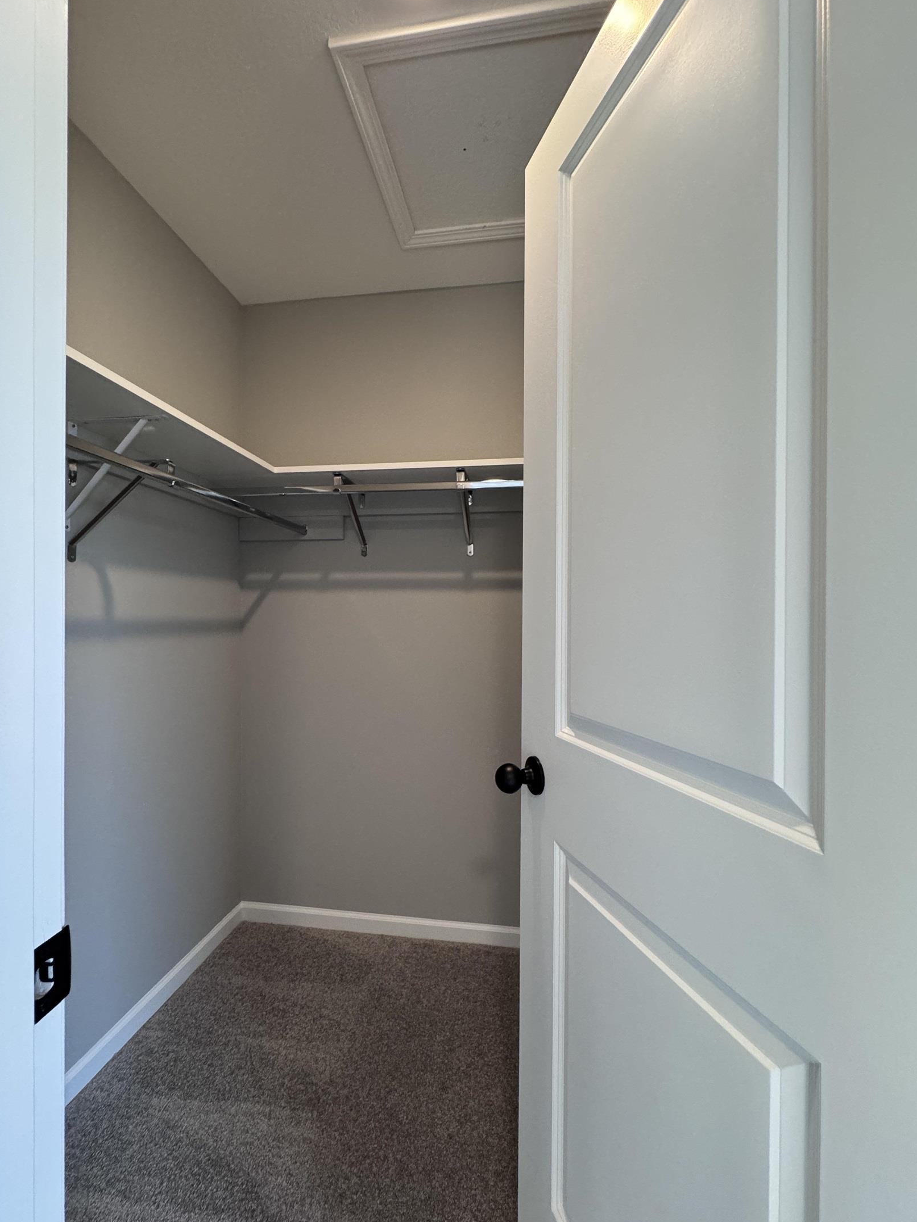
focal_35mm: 15
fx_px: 530
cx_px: 451
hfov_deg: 81.8
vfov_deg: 98.2
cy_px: 620
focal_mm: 2.22
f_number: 2.2
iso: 250
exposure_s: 1/120
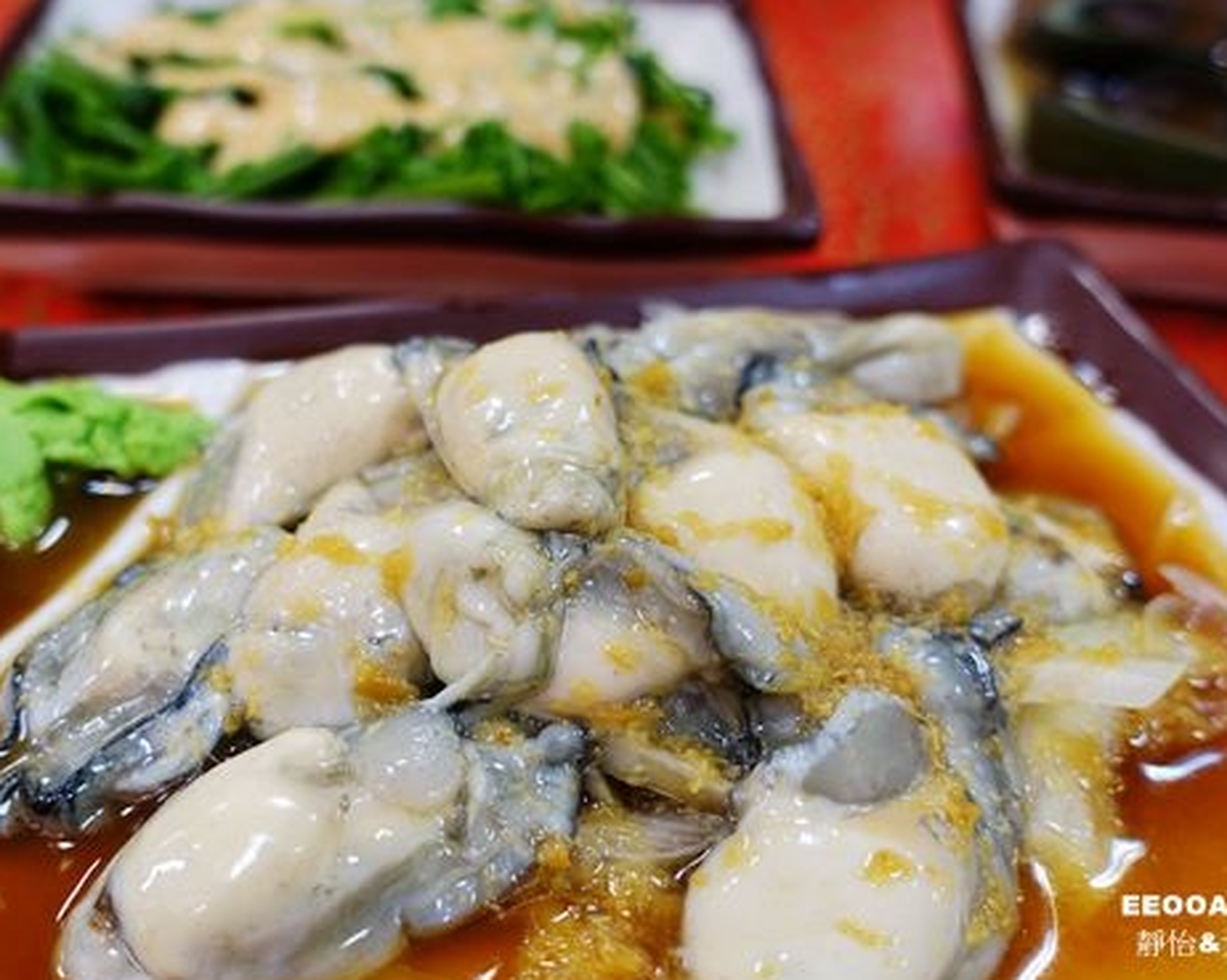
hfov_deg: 48.9
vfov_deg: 40.0
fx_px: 1343
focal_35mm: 37
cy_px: 570
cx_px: 499
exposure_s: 1/30
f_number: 2.5
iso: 250
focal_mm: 10.24
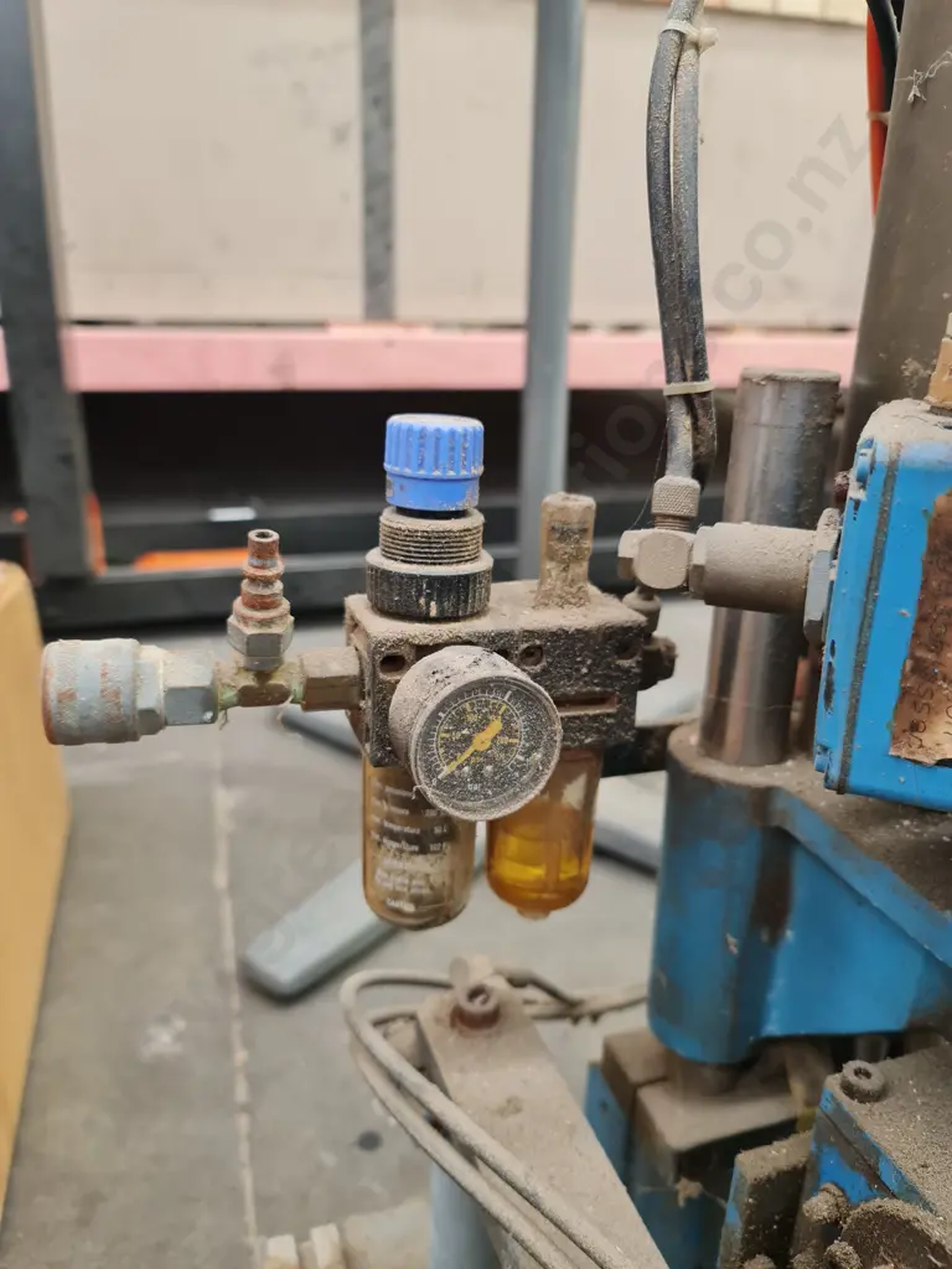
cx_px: 476
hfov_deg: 54.9
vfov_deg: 69.4
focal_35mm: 25
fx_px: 917
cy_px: 634
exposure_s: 1/50
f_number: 1.8
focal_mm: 7
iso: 200
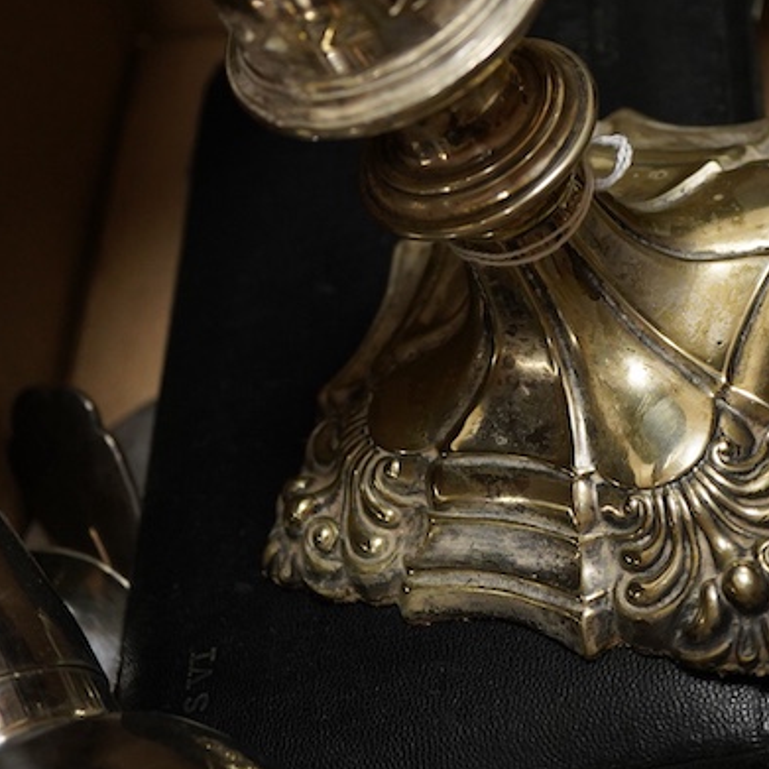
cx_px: 458
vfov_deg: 19.6
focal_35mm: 88
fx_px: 2212
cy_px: 201
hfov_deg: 19.7
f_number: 3.5
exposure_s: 1/125
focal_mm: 30
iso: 1250
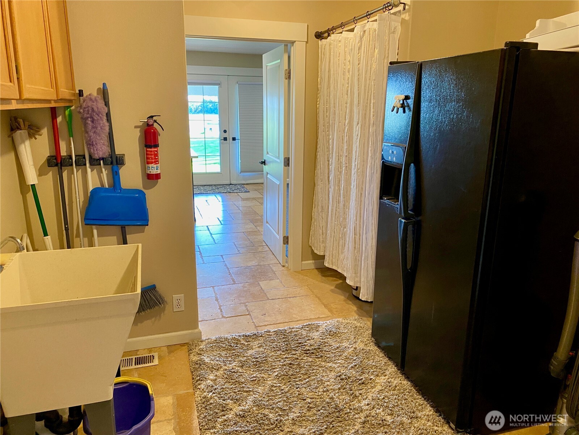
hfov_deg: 67.3
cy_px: 218
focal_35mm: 26
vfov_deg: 53.1
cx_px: 290
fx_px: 435
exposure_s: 1/60
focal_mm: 4.25
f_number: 1.8
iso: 200
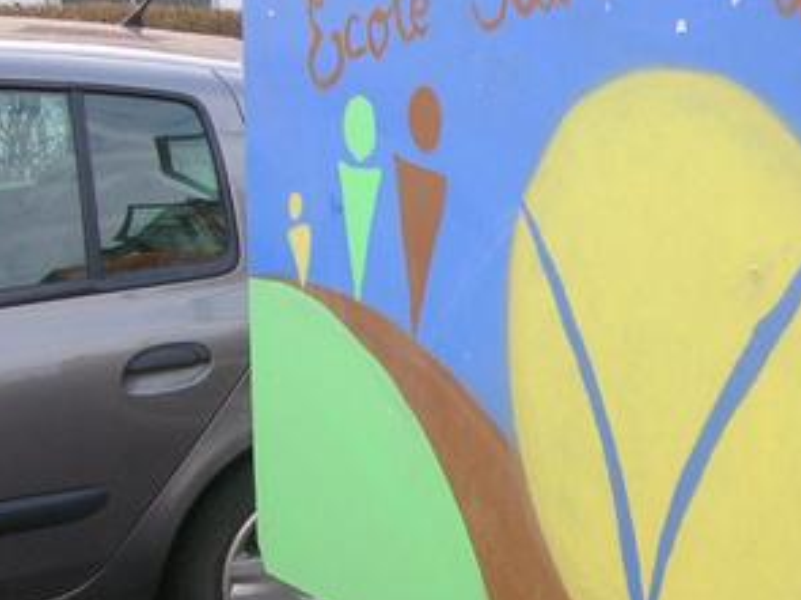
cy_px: 323
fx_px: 1758
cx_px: 801
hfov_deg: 24.5
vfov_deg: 19.4
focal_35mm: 76
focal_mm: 5.8
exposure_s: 1/215
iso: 50
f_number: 2.8
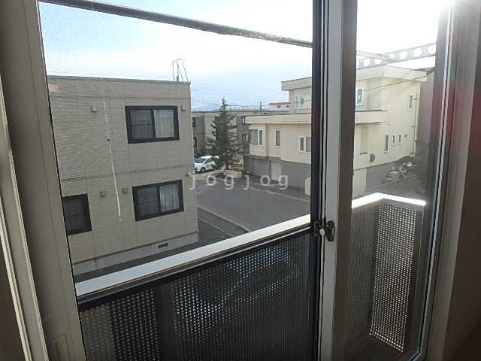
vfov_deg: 63.4
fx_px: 292
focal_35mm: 21
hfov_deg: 79.0
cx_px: 240
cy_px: 180
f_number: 3.5
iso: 125
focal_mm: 3.7
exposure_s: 1/320
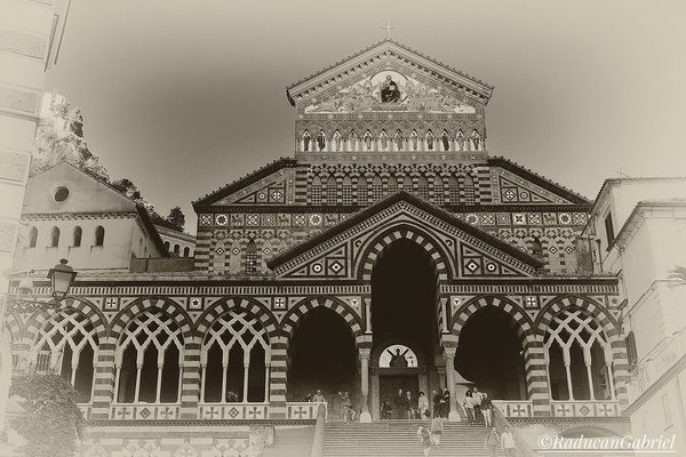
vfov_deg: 29.9
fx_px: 857
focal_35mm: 45
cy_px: 228
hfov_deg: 43.6
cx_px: 343
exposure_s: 1/30
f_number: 11
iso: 110
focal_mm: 30
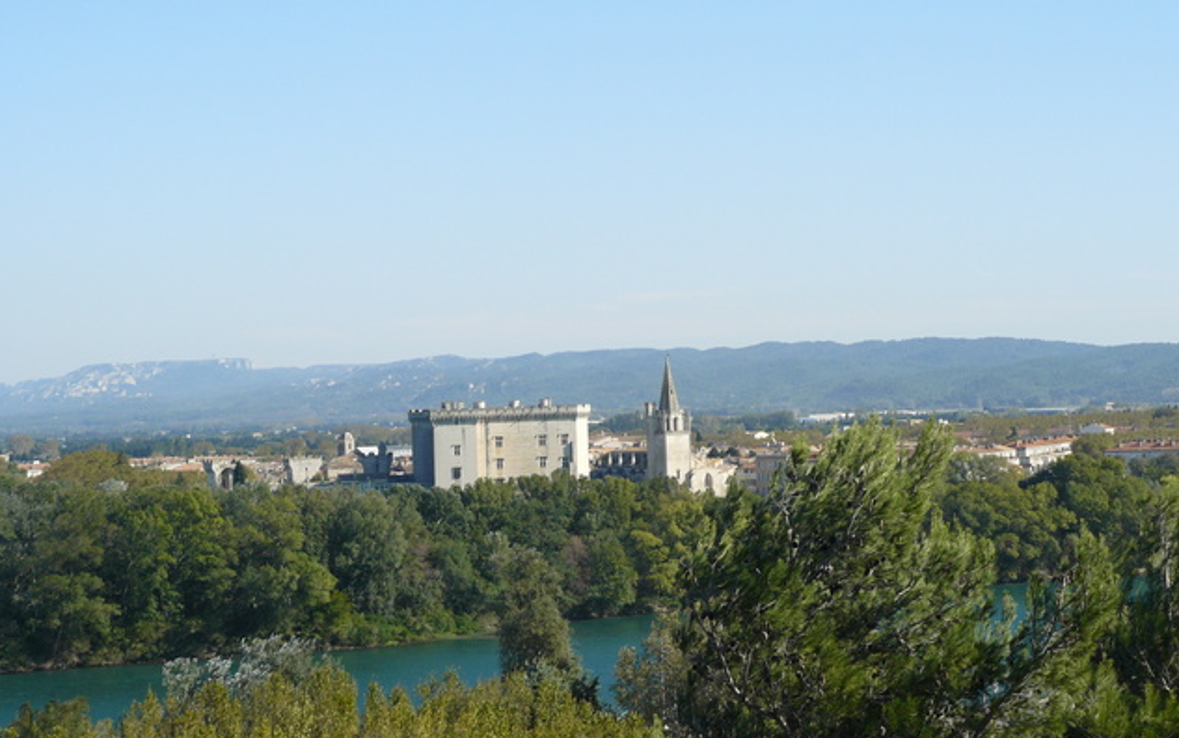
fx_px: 2893
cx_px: 585
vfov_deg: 14.5
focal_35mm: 90
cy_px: 335
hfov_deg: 23.0
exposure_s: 1/1000
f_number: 3.2
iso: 100
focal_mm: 14
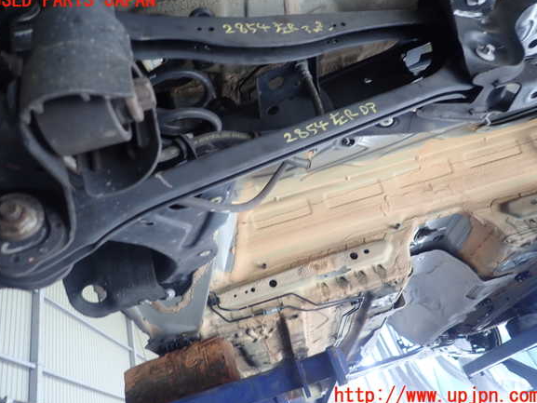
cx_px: 265
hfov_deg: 67.3
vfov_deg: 53.1
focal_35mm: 26
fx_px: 403
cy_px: 198
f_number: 2
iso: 200
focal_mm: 4.5
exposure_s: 1/60
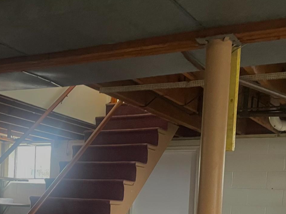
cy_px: 227
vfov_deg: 24.6
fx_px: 463
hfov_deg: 34.1
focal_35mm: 56
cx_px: 97
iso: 640
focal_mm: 4.2
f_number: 1.6
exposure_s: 1/40
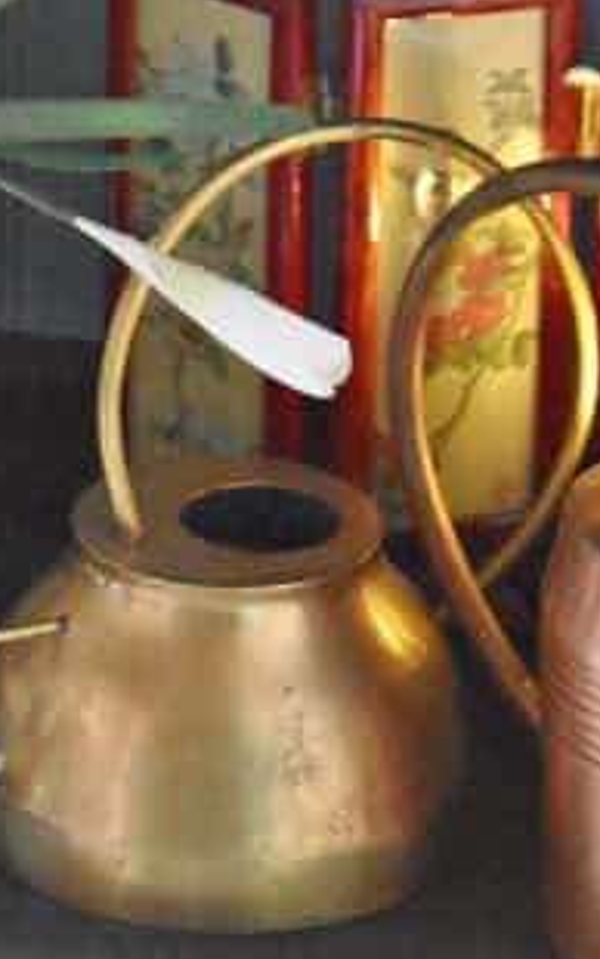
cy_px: -501
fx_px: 6064
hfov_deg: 5.6
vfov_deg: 8.8
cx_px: -51
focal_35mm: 232
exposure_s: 1/60
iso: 6400
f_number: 5
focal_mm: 46
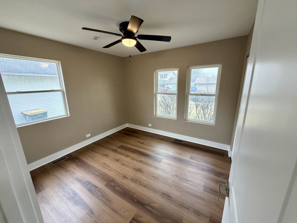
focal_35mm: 14
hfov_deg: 102.1
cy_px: 112
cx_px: 148
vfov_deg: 85.7
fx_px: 120
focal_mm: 2.22
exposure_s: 1/60
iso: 160
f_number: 2.2
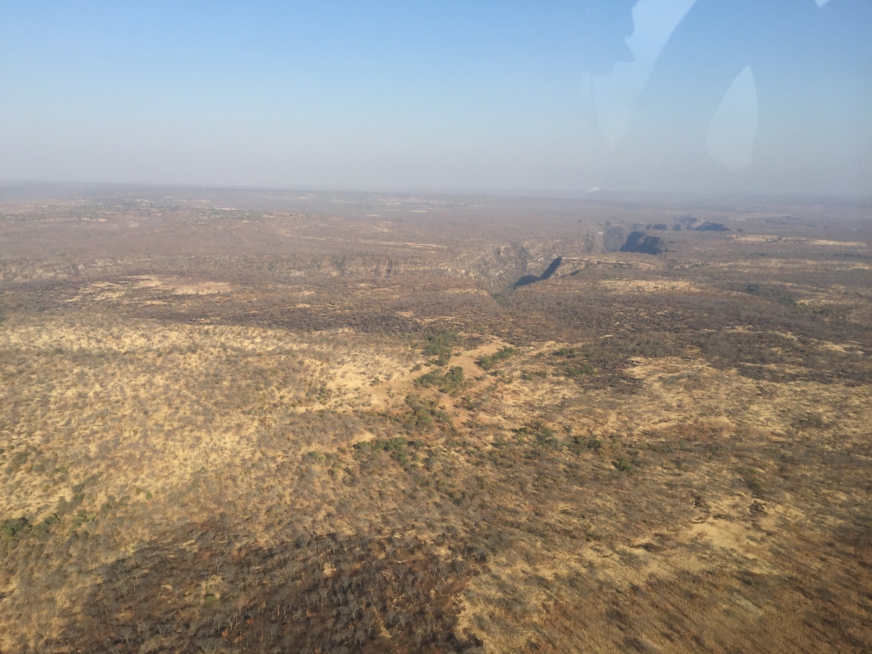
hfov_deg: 61.7
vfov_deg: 48.2
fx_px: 731
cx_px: 436
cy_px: 327
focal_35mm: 29
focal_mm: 4.15
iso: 32
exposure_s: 1/1883
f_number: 2.2
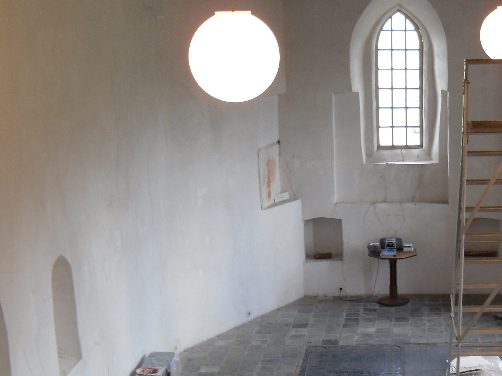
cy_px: 245
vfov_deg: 21.2
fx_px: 1001
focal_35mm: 69
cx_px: 383
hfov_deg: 27.7
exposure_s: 1/45
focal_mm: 6
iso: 100
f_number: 2.8
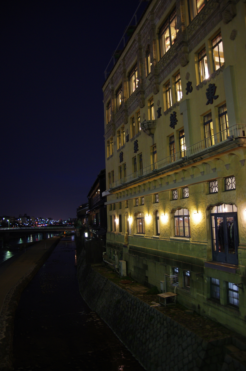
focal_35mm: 27
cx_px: 123
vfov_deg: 67.5
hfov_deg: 47.7
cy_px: 186
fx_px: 278
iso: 1000
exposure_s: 1/6
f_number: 3.5
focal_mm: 18
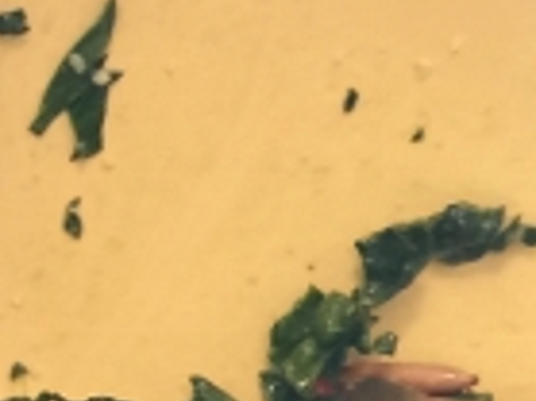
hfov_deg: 13.0
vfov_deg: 10.8
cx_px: -486
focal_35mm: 134
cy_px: 540
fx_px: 2073
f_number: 2.2
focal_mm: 4.15
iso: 40
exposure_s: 1/15
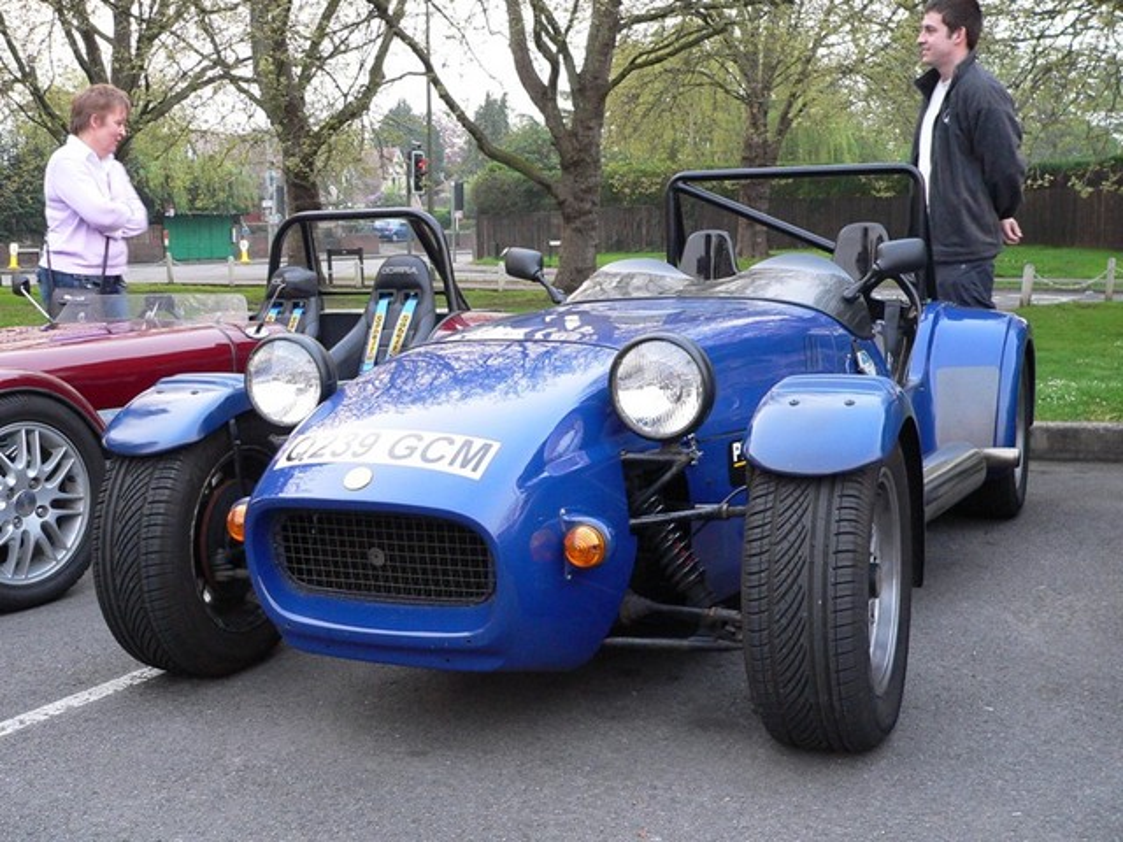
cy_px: 421
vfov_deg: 34.3
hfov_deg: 44.8
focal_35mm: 42
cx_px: 562
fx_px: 1363
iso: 200
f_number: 2.8
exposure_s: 1/13
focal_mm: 7
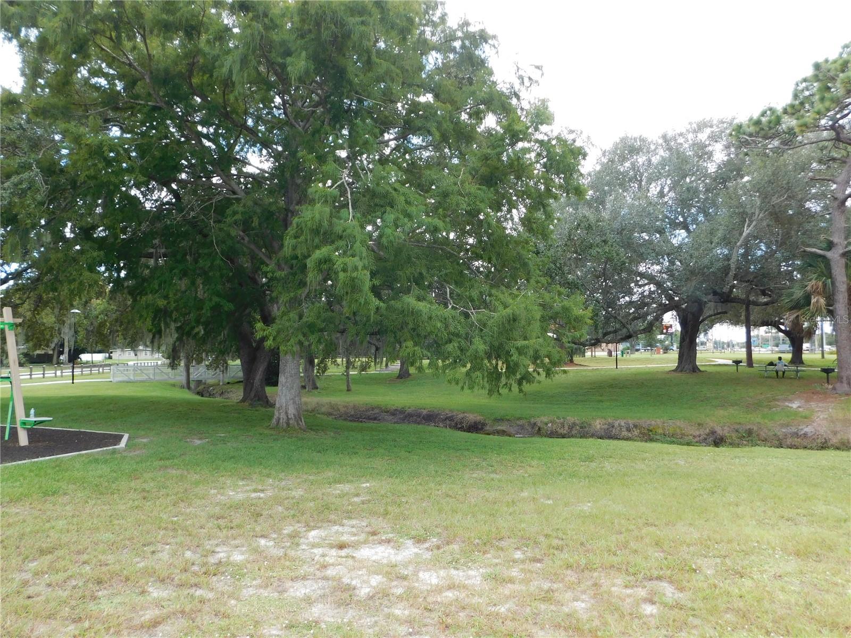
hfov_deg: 71.6
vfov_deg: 56.8
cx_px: 426
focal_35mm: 24
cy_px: 319
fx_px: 590
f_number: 3
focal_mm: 4.1
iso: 125
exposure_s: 1/400
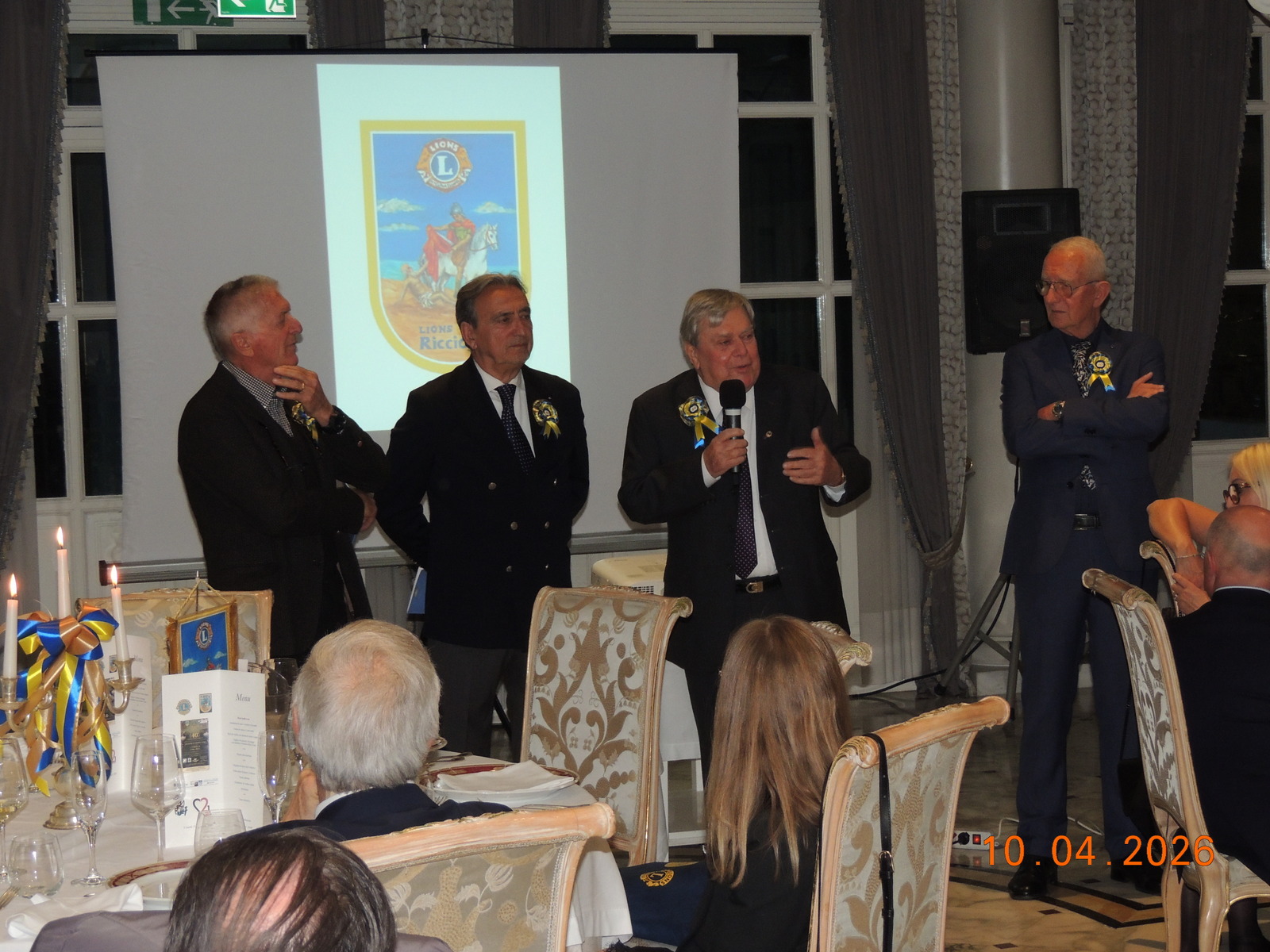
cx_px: 635
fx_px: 2752
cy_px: 476
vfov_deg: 19.6
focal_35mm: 75
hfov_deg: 26.0
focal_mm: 13.3
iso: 400
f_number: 3.9
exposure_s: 1/60
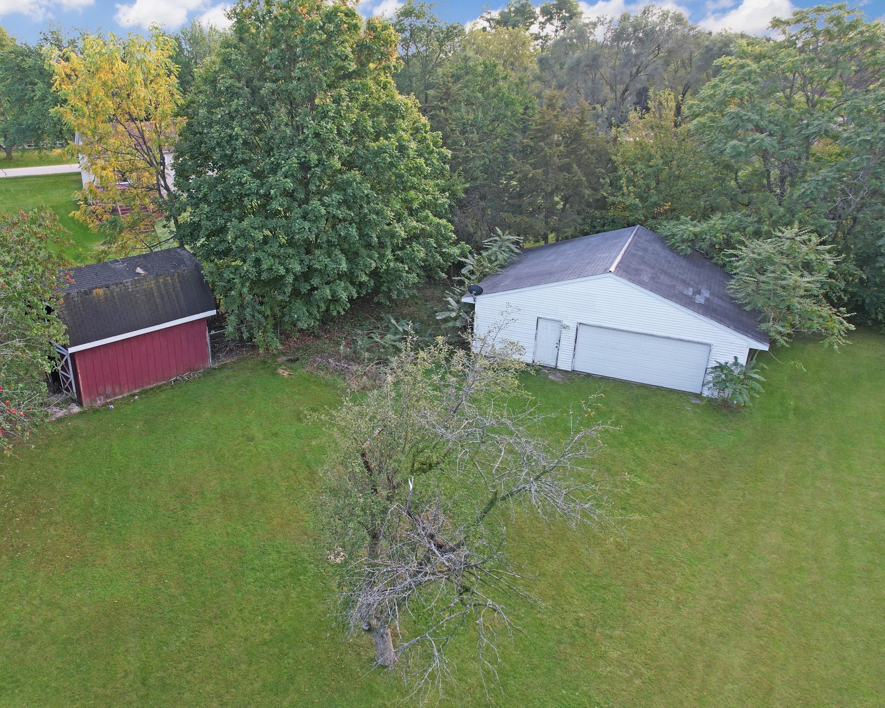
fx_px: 655
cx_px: 351
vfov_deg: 56.8
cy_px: 357
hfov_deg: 67.4
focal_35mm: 25
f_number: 2.8
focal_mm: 8.38
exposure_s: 1/50
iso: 130
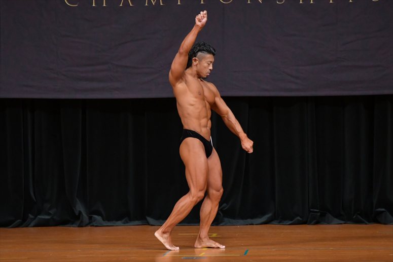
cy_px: 131
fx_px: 3110
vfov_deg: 4.8
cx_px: 196
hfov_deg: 7.2
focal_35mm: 285
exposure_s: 1/400
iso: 4000
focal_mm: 190
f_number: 5.6
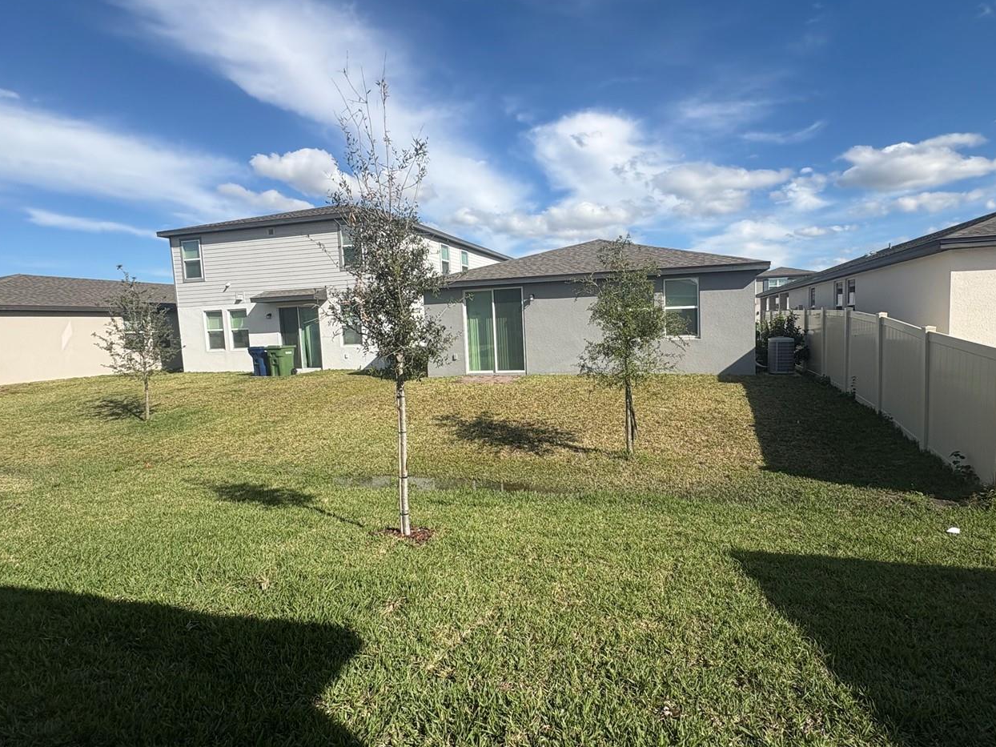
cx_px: 545
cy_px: 369
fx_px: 518
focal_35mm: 18
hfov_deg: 87.5
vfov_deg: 71.6
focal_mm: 2.22
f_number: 2.2
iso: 50
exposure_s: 1/2273
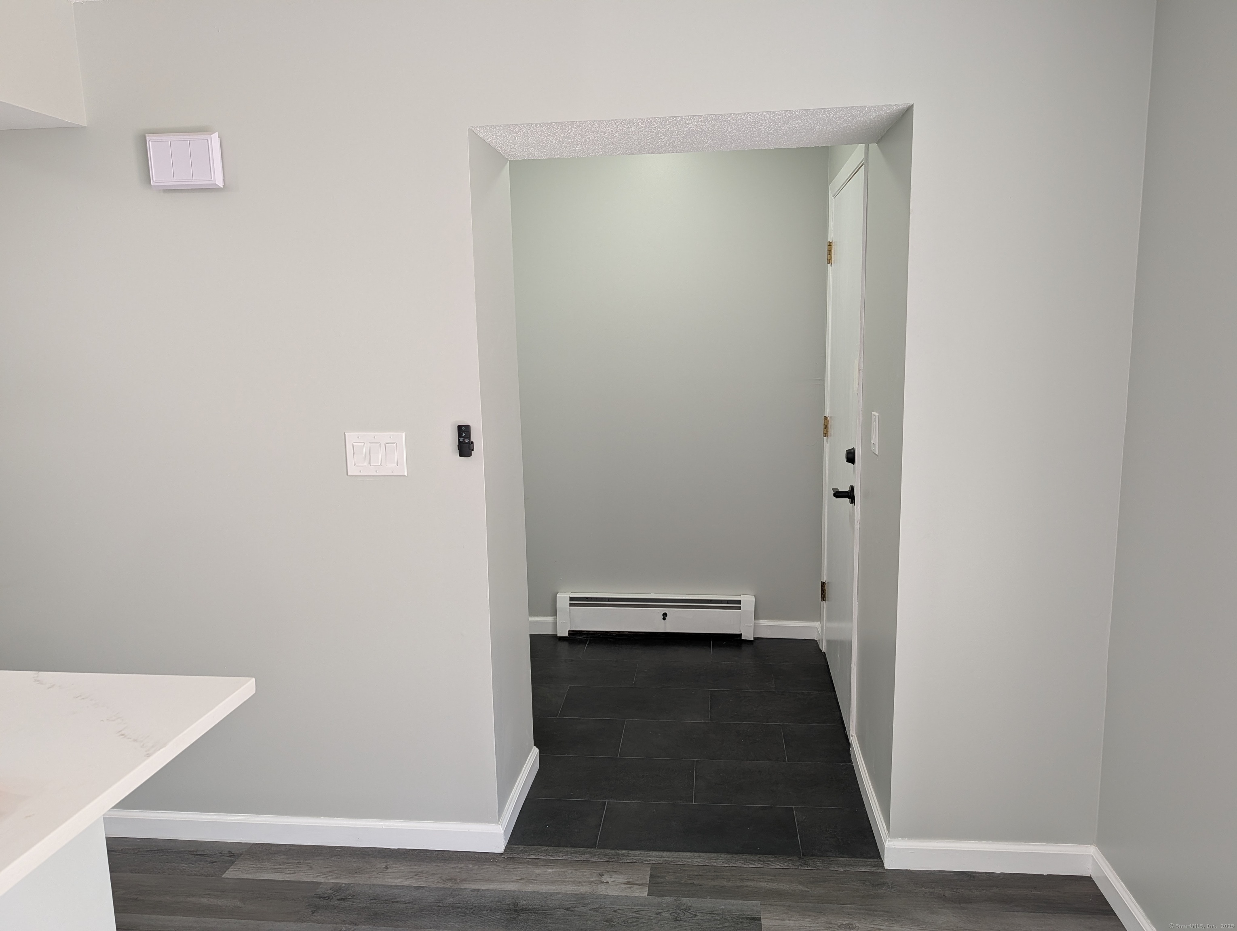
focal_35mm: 24
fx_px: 859
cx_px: 618
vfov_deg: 56.9
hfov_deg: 71.5
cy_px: 466
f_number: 1.68
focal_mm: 6.9
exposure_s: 1/60
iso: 78
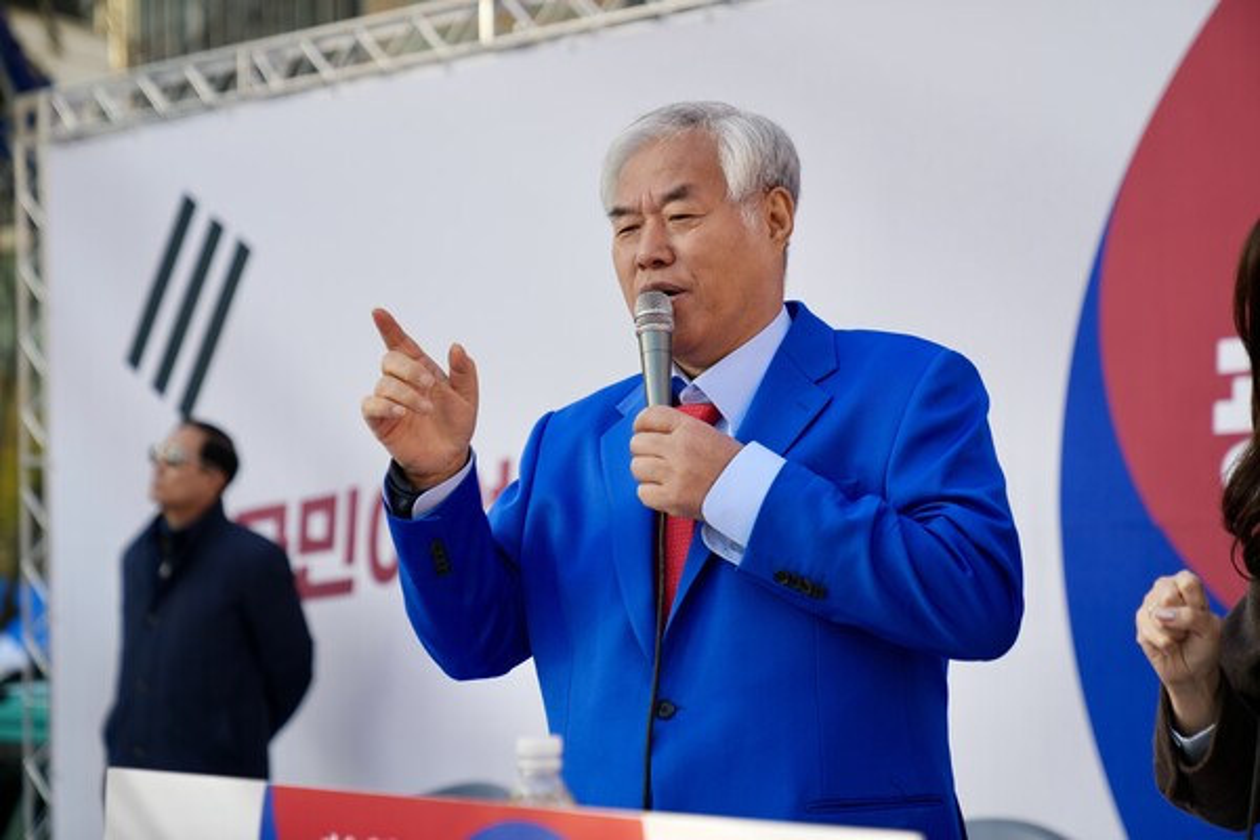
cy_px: 420
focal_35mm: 70
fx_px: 2450
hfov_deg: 28.8
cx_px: 630
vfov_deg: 19.5
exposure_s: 1/1000
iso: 200
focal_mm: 70
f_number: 2.8
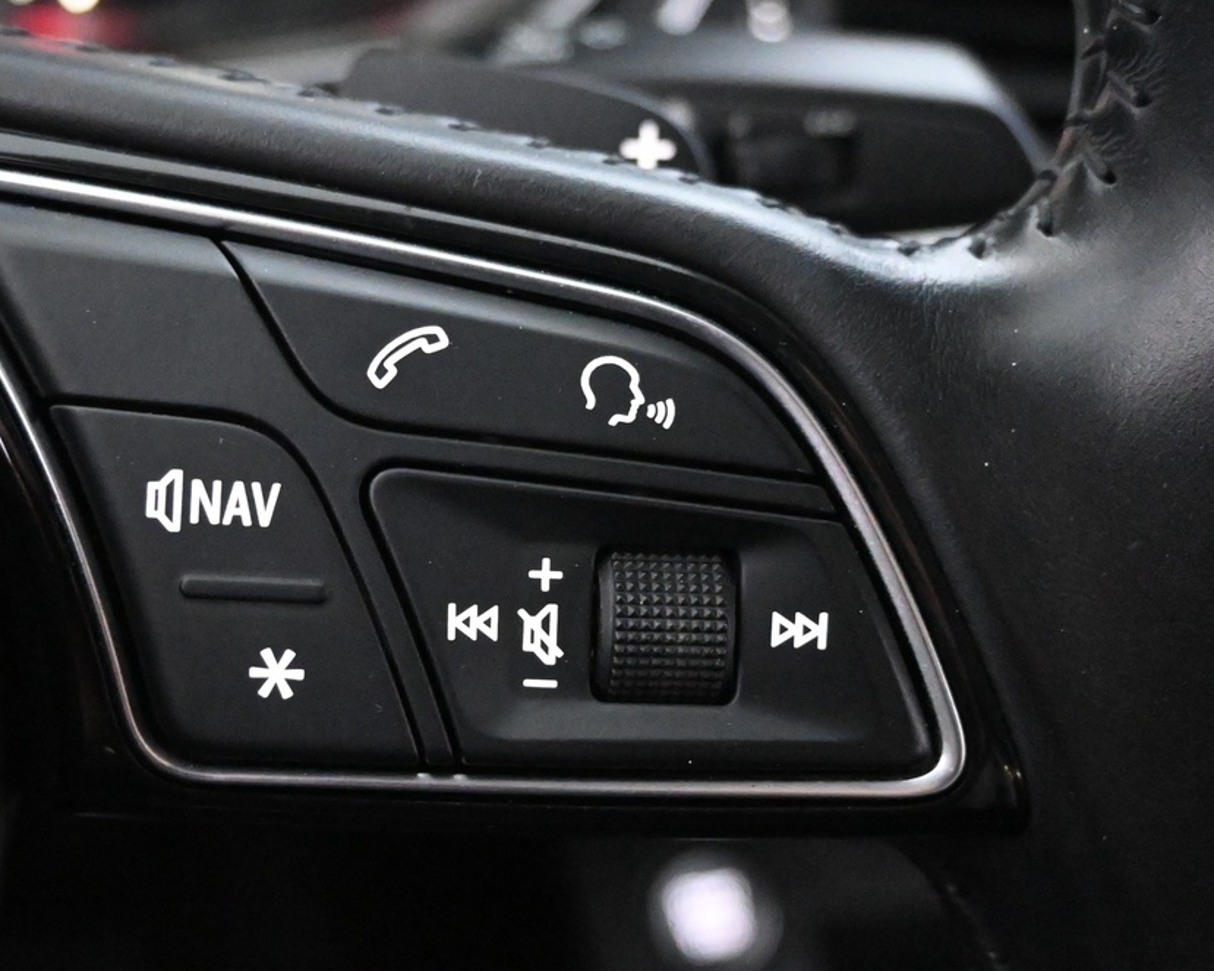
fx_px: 1976
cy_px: 494
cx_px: 394
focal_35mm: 55
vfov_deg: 27.6
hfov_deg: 33.8
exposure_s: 1/30
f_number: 3.8
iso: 10000
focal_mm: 20
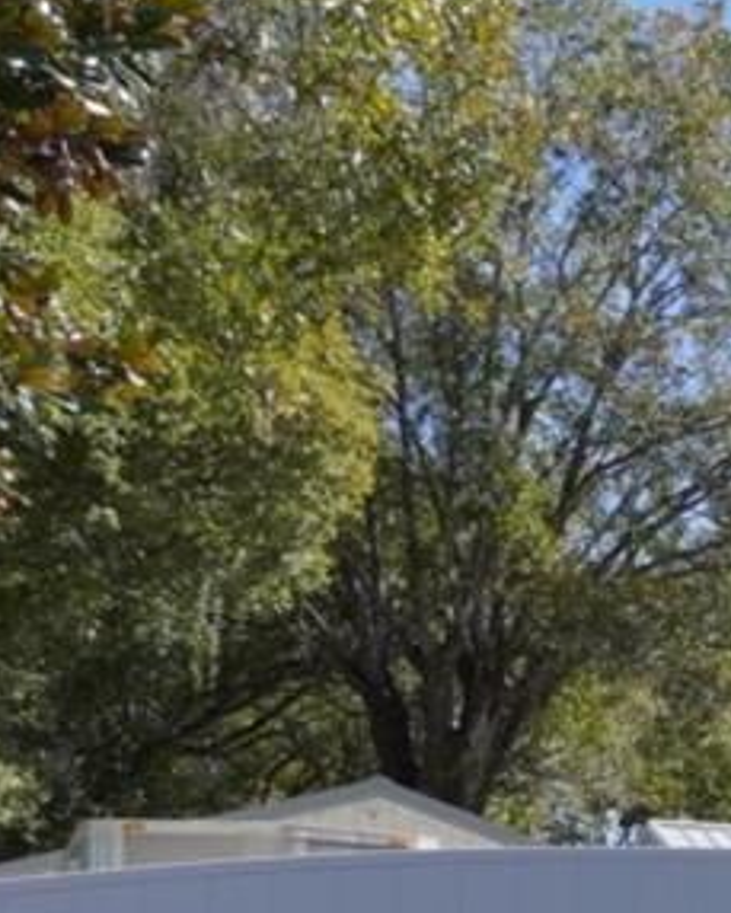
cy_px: 1049
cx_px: 1602
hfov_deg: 14.0
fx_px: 2341
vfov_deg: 20.8
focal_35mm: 87
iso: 125
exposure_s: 1/160
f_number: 10
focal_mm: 11
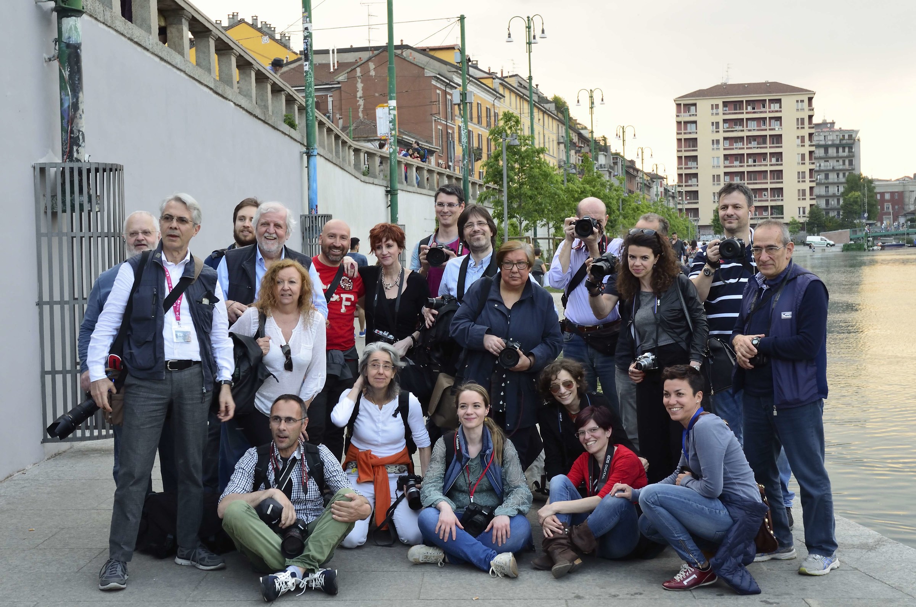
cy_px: 304
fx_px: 1333
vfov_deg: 25.6
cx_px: 458
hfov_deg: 37.9
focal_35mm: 52
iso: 400
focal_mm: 35
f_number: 10
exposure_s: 1/50
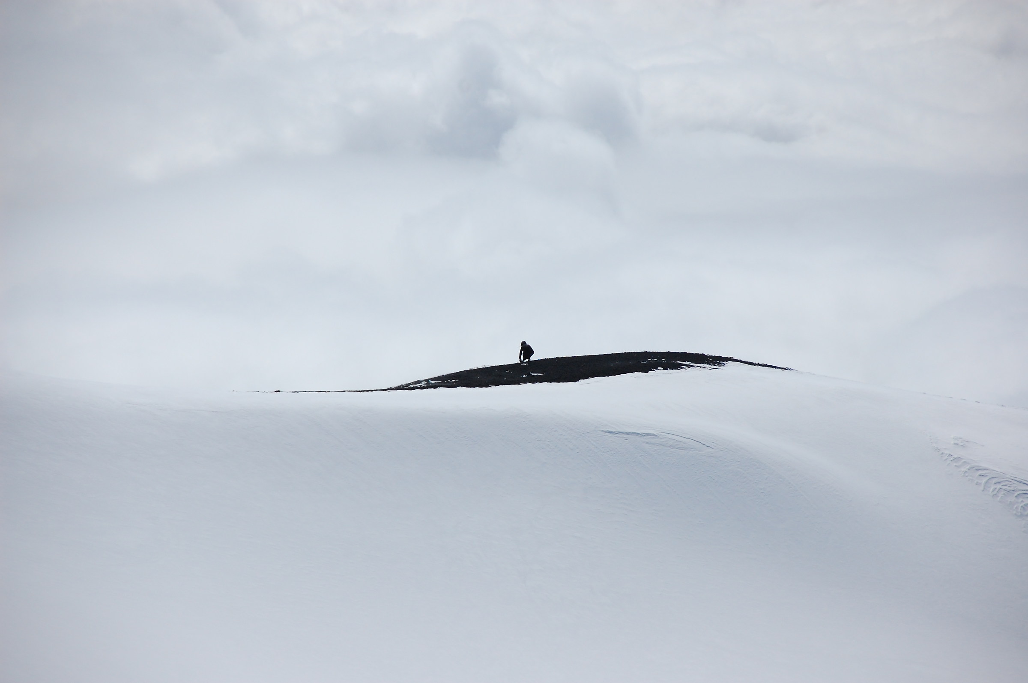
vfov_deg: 6.8
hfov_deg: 10.2
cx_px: 514
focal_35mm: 202
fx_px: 5776
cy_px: 342
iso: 400
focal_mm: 135
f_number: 7.1
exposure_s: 1/4000
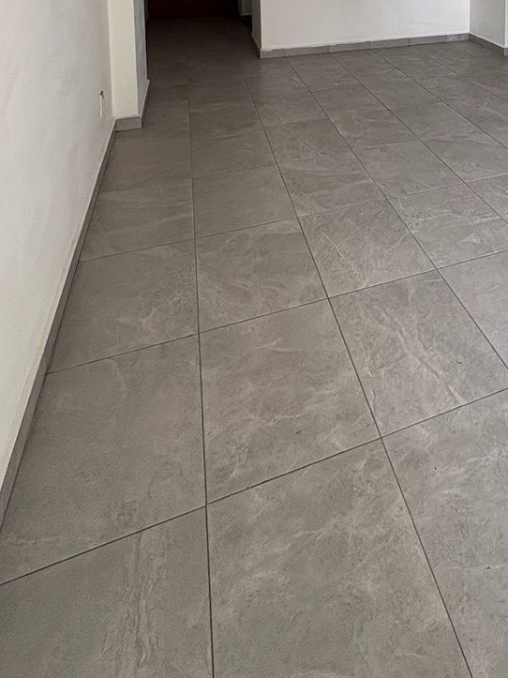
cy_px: -25
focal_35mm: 31
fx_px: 607
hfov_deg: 41.2
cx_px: 474
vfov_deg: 46.8
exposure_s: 1/99
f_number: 2.2
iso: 80
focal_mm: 2.22
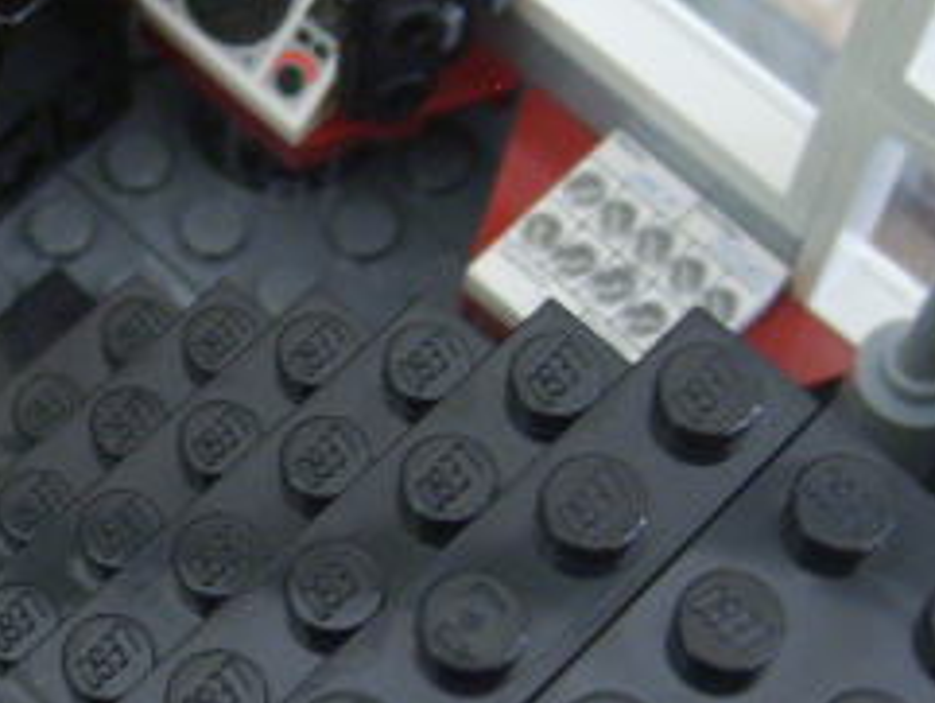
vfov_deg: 15.9
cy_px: 369
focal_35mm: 93
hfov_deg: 20.8
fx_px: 2513
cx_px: 159
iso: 139
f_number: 2.8
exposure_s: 1/10
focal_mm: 5.8
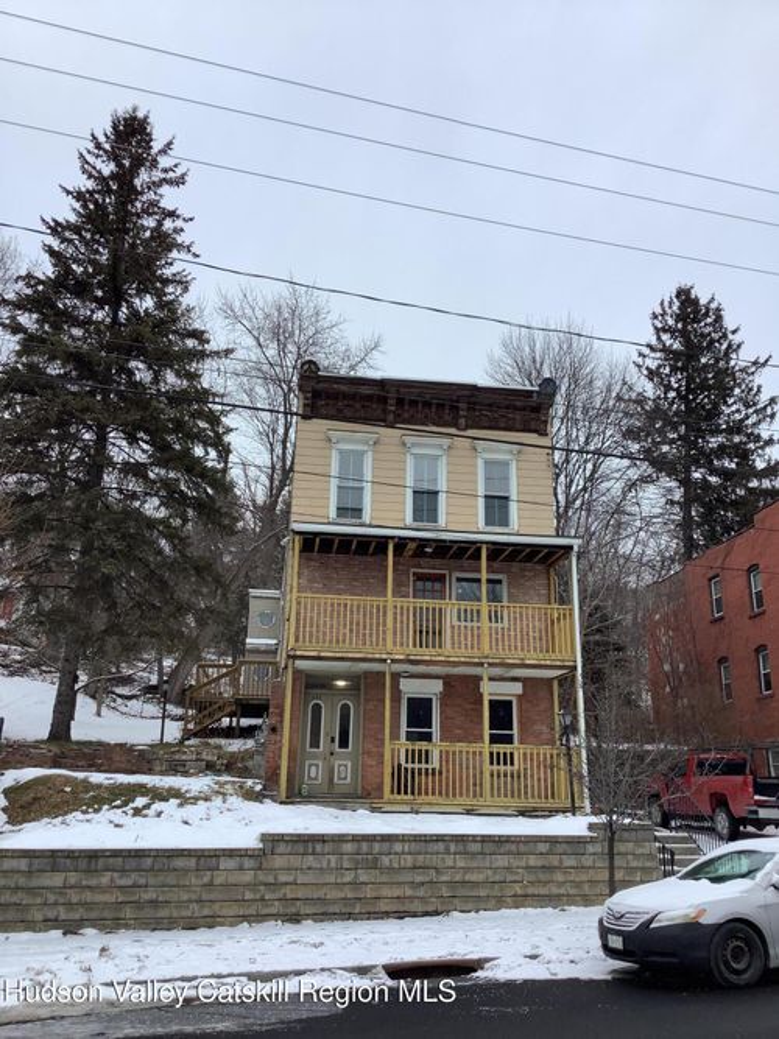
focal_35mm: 31
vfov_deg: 58.4
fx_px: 930
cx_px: 390
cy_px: 520
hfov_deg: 45.4
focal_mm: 3.3
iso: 25
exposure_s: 1/167
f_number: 2.4
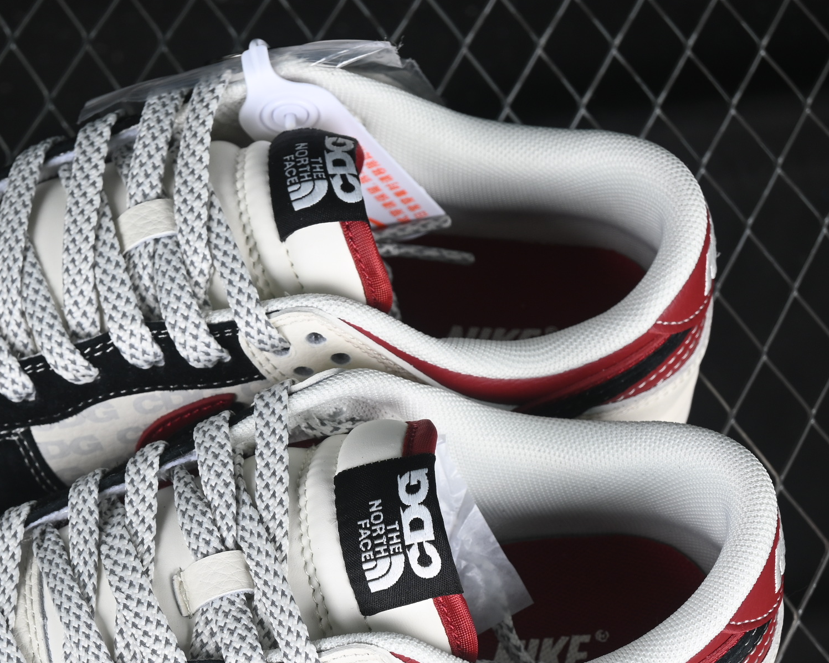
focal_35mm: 131
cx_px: 199
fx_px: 3214
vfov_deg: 11.7
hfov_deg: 14.6
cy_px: 501
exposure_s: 1/60
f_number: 7.1
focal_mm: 50
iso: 160
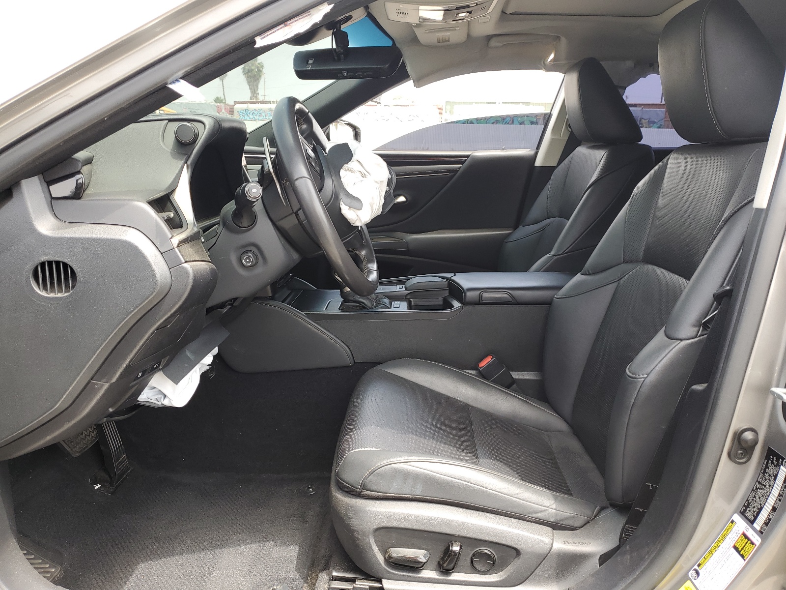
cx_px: 393
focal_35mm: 26
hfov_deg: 67.3
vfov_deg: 53.1
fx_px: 590
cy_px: 295
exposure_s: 1/227
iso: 50
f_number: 1.5
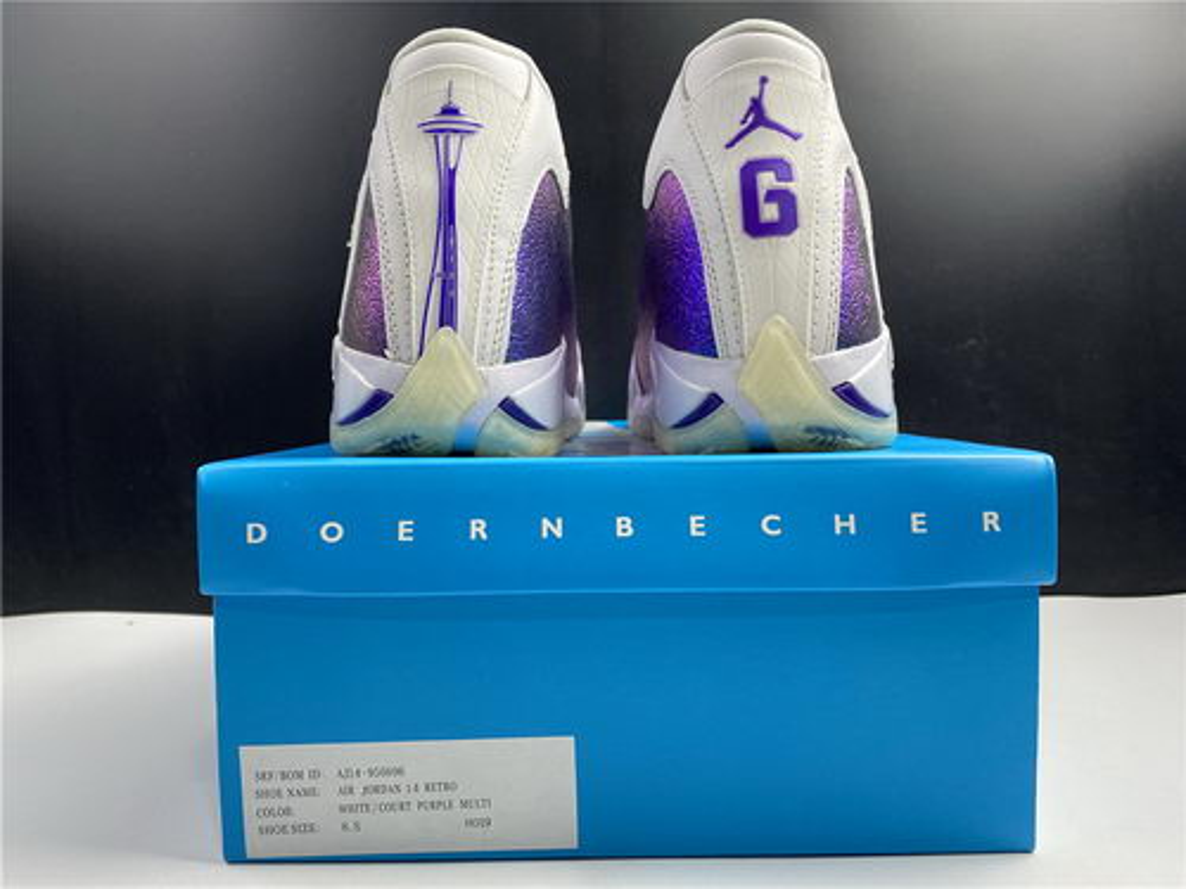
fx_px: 891
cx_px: 593
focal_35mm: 26
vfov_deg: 53.1
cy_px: 444
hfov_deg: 67.3
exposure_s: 1/121
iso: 125
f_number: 1.8
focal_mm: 4.25
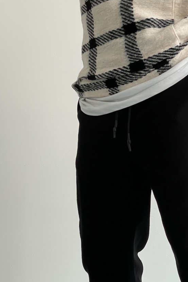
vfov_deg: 19.2
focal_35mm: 105
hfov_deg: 13.0
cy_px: 243
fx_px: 823
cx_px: 150
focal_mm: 6
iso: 64
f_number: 2
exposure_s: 1/120
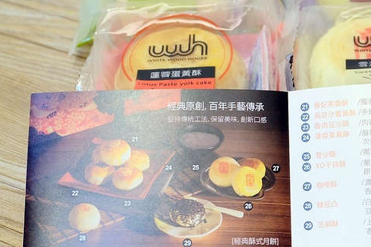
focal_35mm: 81
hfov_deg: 24.7
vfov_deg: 16.8
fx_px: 834
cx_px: 291
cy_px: 128
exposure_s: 1/10
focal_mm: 32.5
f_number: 5
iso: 800
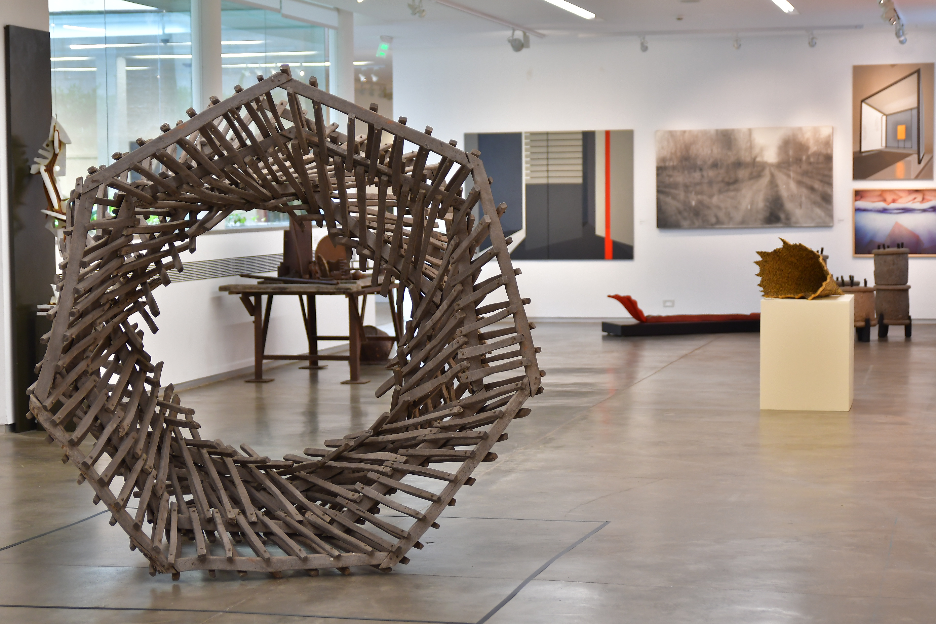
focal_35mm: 78
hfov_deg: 26.0
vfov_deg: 17.5
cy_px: 312
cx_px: 468
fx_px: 2028
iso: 560
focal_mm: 52
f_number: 2.8
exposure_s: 1/100
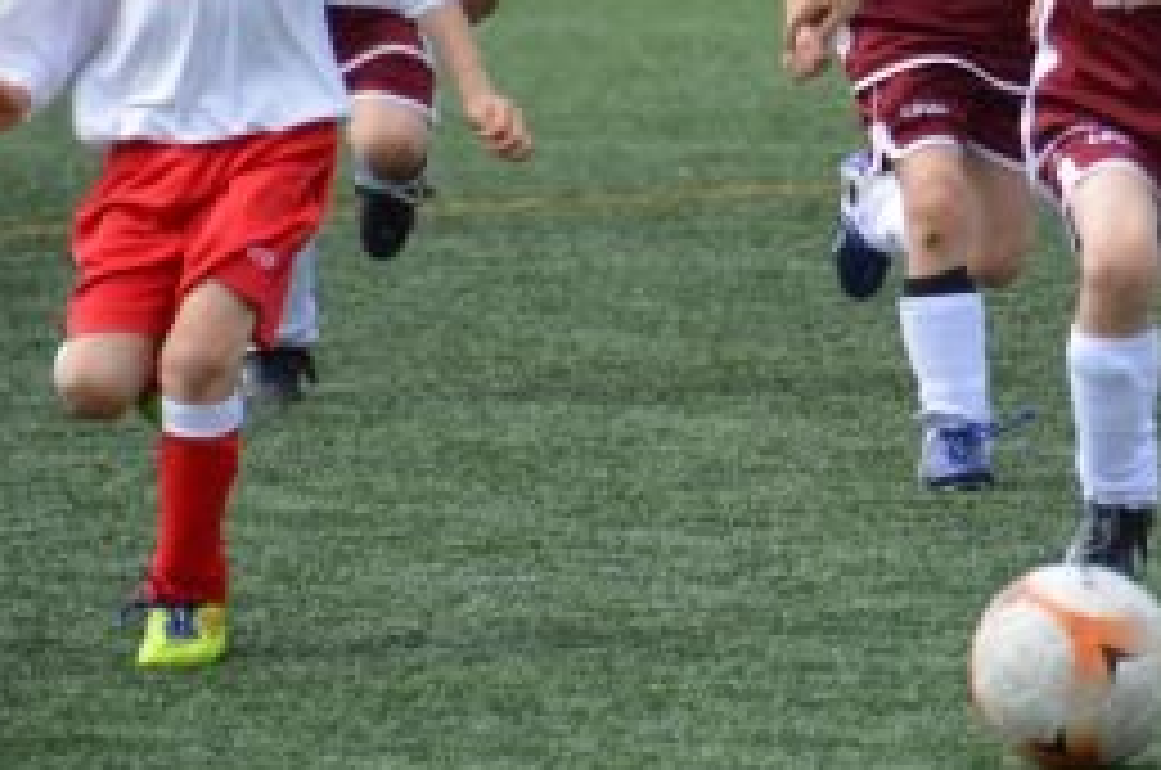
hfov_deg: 3.0
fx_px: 22469
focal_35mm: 698
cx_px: 1310
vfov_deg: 2.0
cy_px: 142
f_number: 5.6
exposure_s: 1/1250
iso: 400
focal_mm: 200
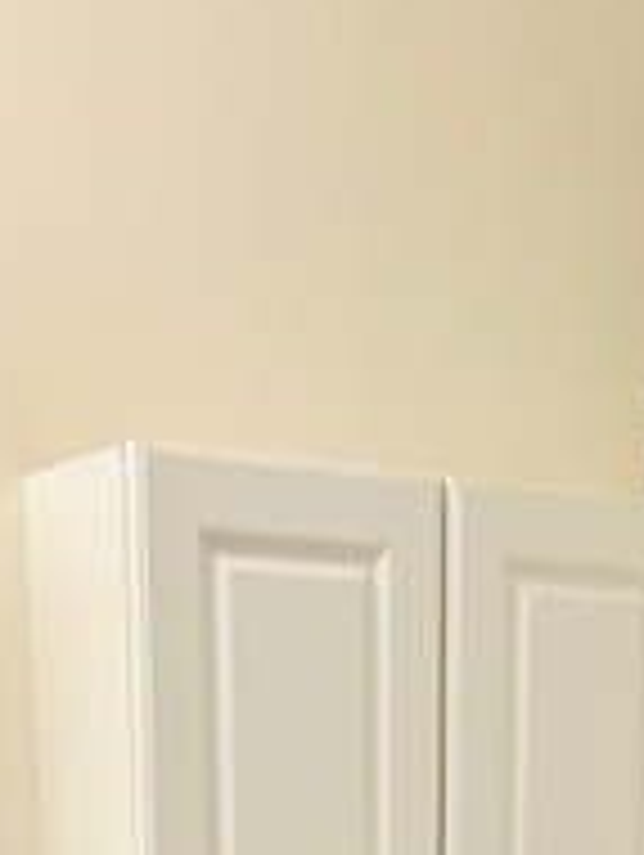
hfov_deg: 15.3
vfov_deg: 15.9
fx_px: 2401
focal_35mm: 97
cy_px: 1701
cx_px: 234
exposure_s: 1/60
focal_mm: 6.86
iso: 160
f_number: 1.78
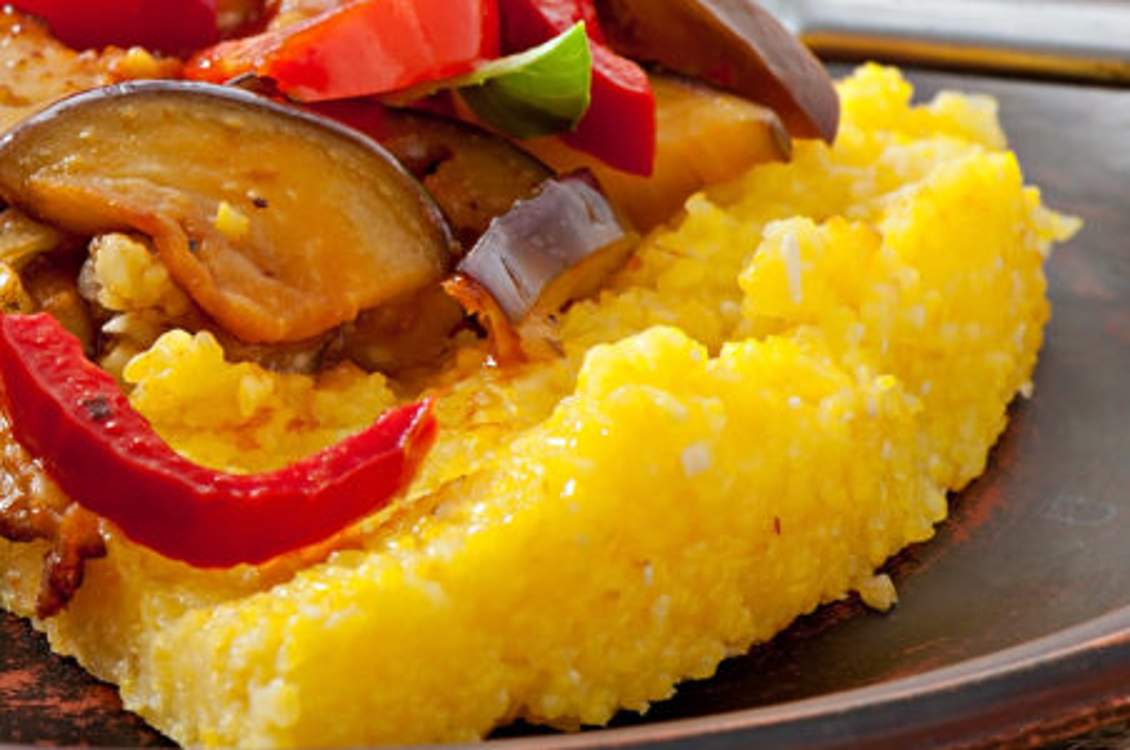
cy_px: 232
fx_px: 8395
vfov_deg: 5.1
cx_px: 220
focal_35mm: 268
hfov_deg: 7.7
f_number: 14
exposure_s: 1/200
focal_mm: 105
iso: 100
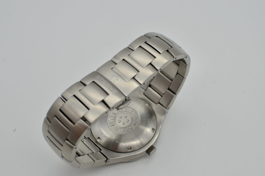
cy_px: 88
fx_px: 386
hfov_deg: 37.9
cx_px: 132
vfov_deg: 25.7
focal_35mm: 52
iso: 200
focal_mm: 35
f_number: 6.3
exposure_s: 1/160
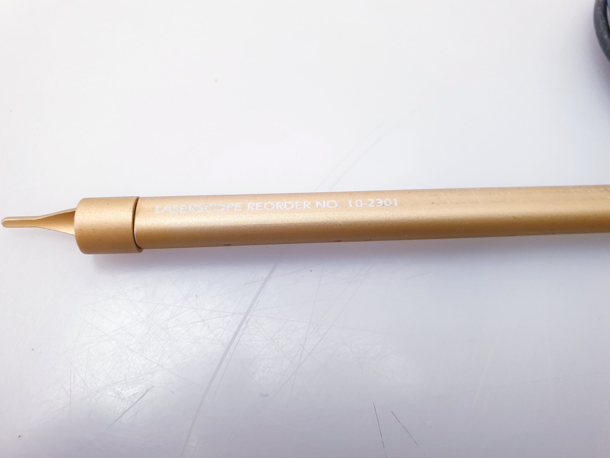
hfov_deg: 67.3
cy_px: 229
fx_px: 458
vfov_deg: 53.1
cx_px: 305
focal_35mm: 26
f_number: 2.4
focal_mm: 4.3
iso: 200
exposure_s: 1/50
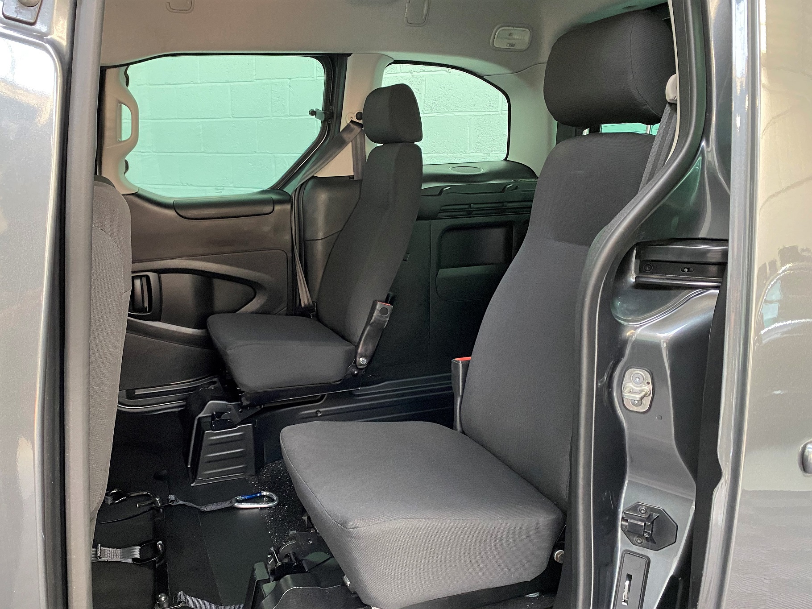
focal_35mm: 26
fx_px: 610
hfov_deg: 67.3
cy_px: 304
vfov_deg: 53.1
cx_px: 406
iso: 250
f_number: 1.8
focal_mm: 4.25
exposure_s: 1/50
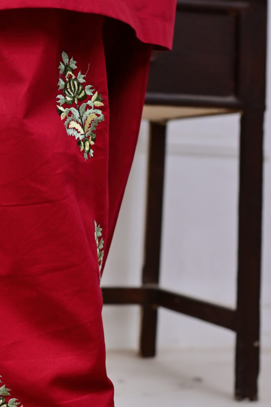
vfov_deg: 22.2
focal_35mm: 92
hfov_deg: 14.6
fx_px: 1040
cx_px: 14
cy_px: 198
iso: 250
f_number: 4
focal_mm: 35
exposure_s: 1/160
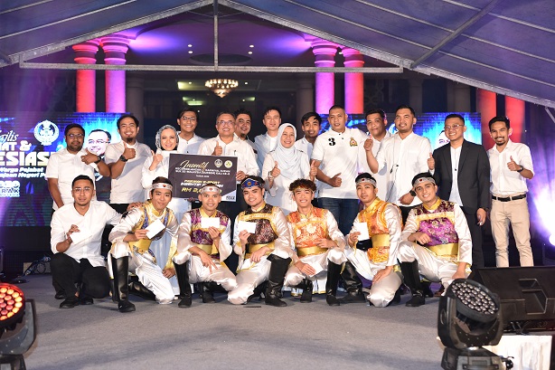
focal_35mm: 55
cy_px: 185
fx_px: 848
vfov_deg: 24.6
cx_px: 278
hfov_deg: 36.3
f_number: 4
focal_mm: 55
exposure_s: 1/320
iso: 3200
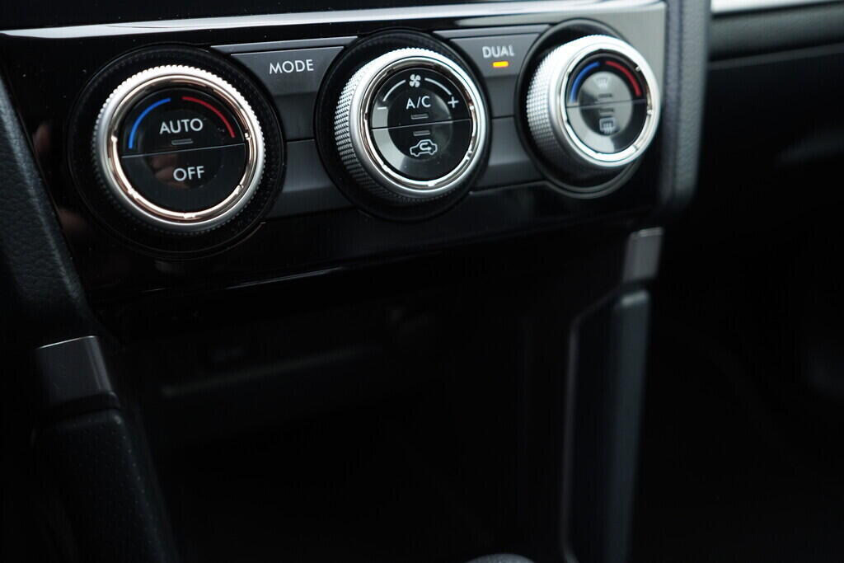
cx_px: 422
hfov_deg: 53.1
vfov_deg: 36.9
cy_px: 282
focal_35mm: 36
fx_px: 844
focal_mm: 24
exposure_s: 1/40
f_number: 2.8
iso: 400
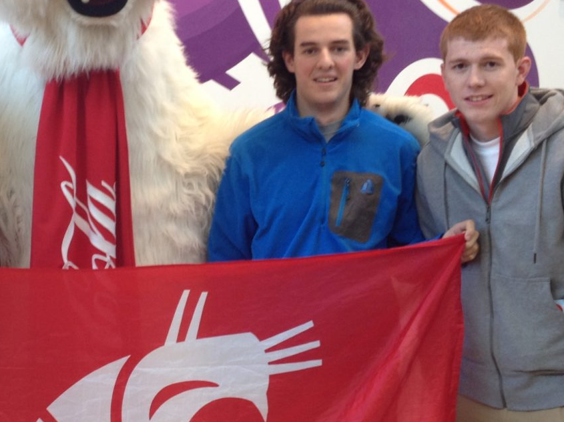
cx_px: 124
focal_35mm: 80
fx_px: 1303
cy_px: 229
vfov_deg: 18.4
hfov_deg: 24.1
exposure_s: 1/30
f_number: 2.4
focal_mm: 4.28
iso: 50
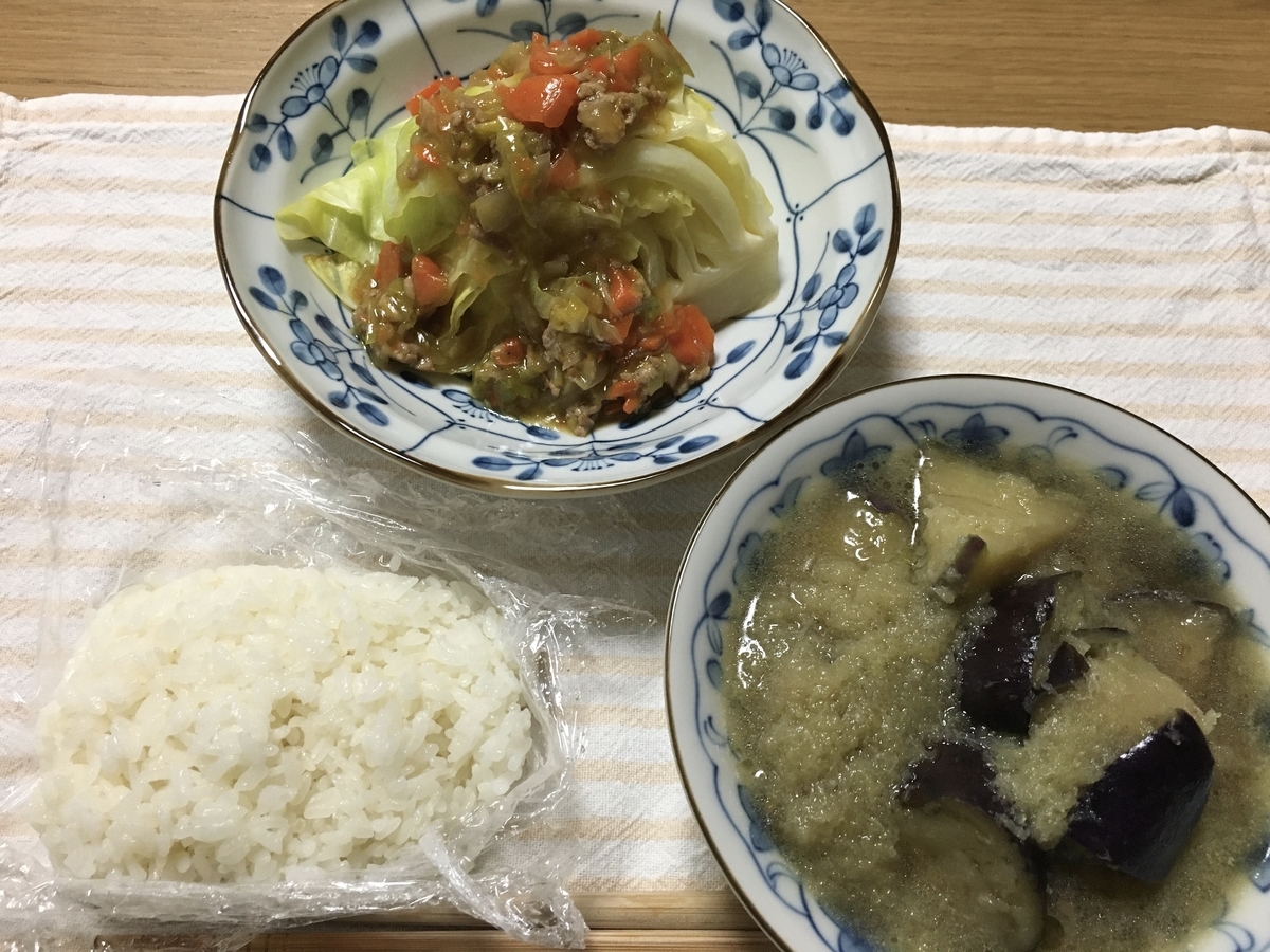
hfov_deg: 61.7
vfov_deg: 48.2
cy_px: 476
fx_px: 1064
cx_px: 635
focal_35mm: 29
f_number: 2.2
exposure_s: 1/30
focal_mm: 4.15
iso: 160
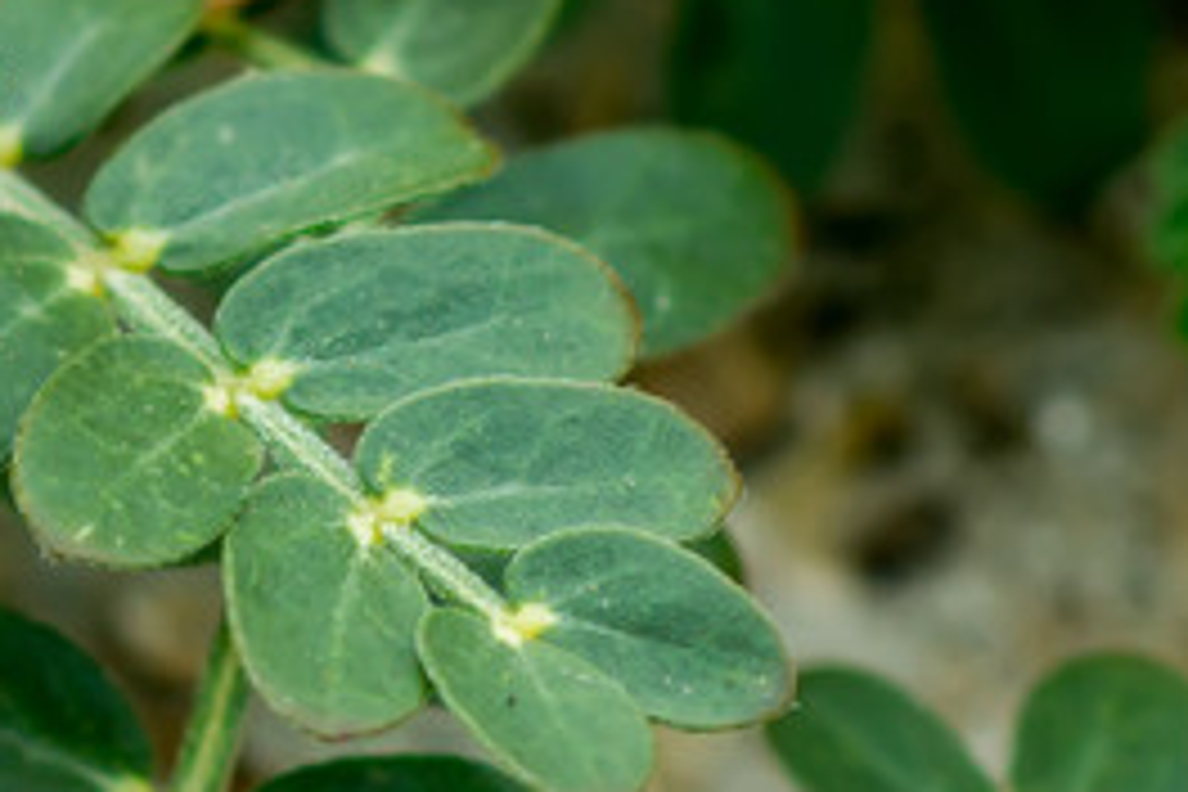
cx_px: -376
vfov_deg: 2.4
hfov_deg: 3.5
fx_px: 19172
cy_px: 104
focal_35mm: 581
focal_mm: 100
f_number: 5.6
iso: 100
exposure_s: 1/200
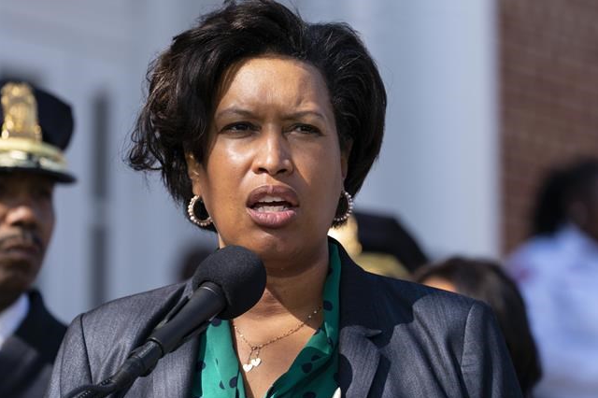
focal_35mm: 251
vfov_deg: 5.5
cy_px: 201
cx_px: 301
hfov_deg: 8.2
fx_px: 4167
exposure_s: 1/1250
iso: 640
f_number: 5.6
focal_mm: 247
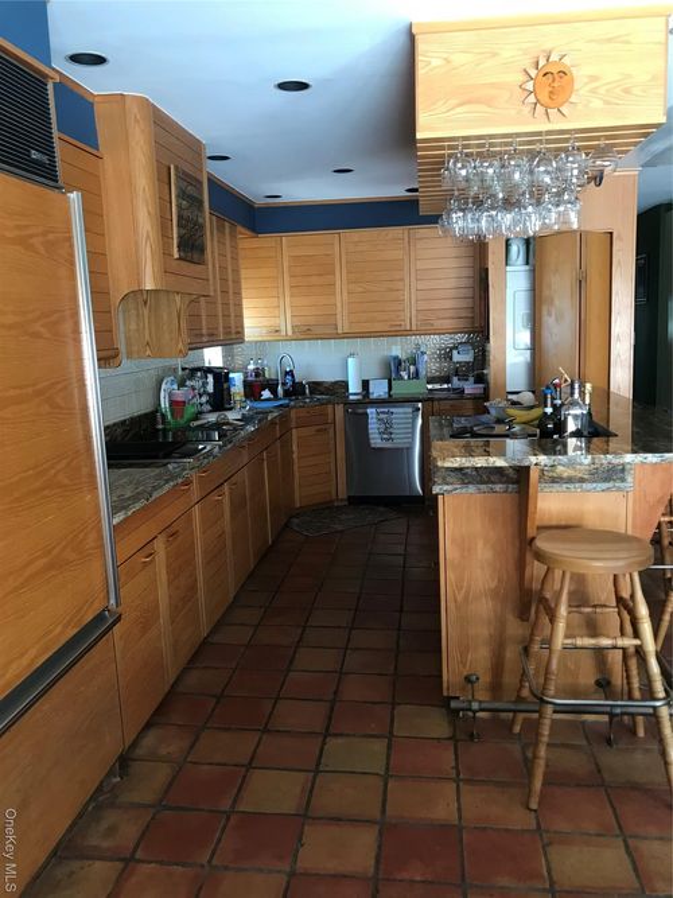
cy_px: 449
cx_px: 336
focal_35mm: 28
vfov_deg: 63.5
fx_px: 726
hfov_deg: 49.7
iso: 40
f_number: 1.8
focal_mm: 3.99
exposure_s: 1/17
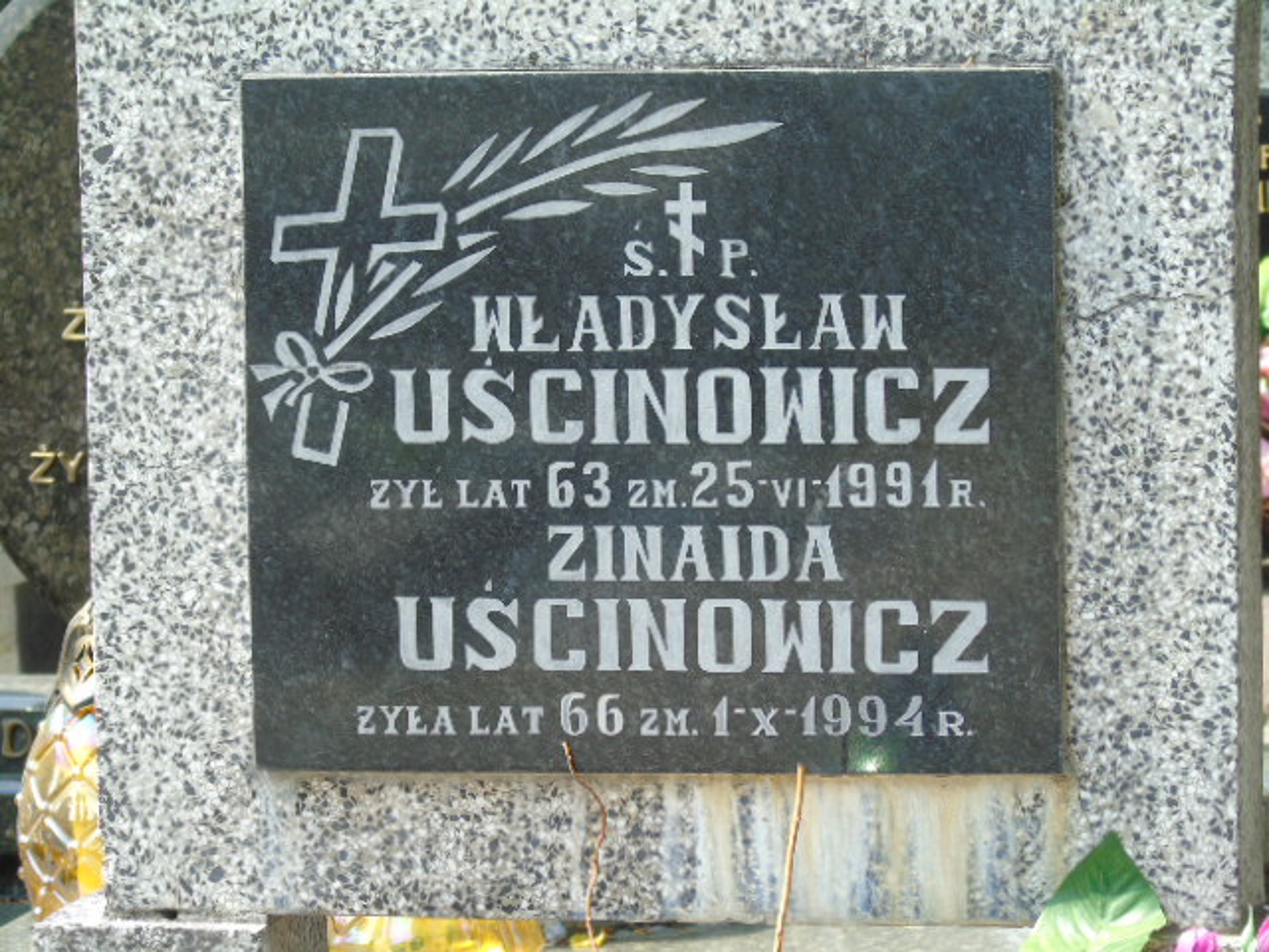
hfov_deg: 10.6
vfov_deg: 8.0
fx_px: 6819
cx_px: 634
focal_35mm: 186
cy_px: 476
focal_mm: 33
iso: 80
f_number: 5
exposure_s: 1/125
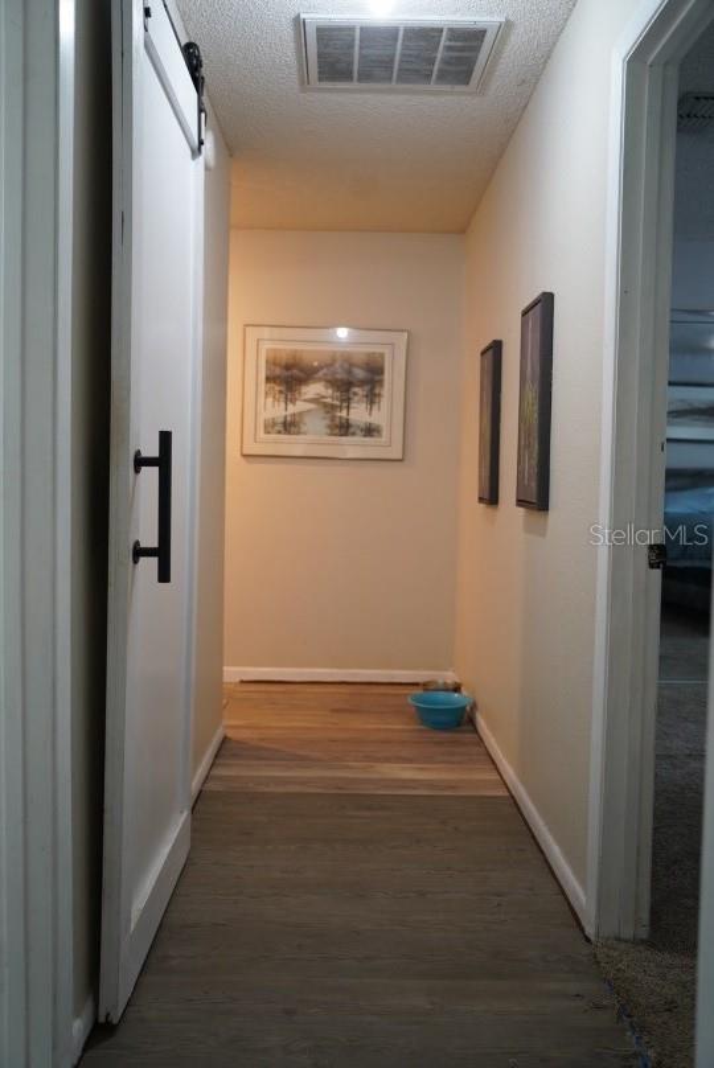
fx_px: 921
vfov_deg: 60.2
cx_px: 357
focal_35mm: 31
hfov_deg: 42.4
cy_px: 534
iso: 100
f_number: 3.2
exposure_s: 1/6
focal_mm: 31
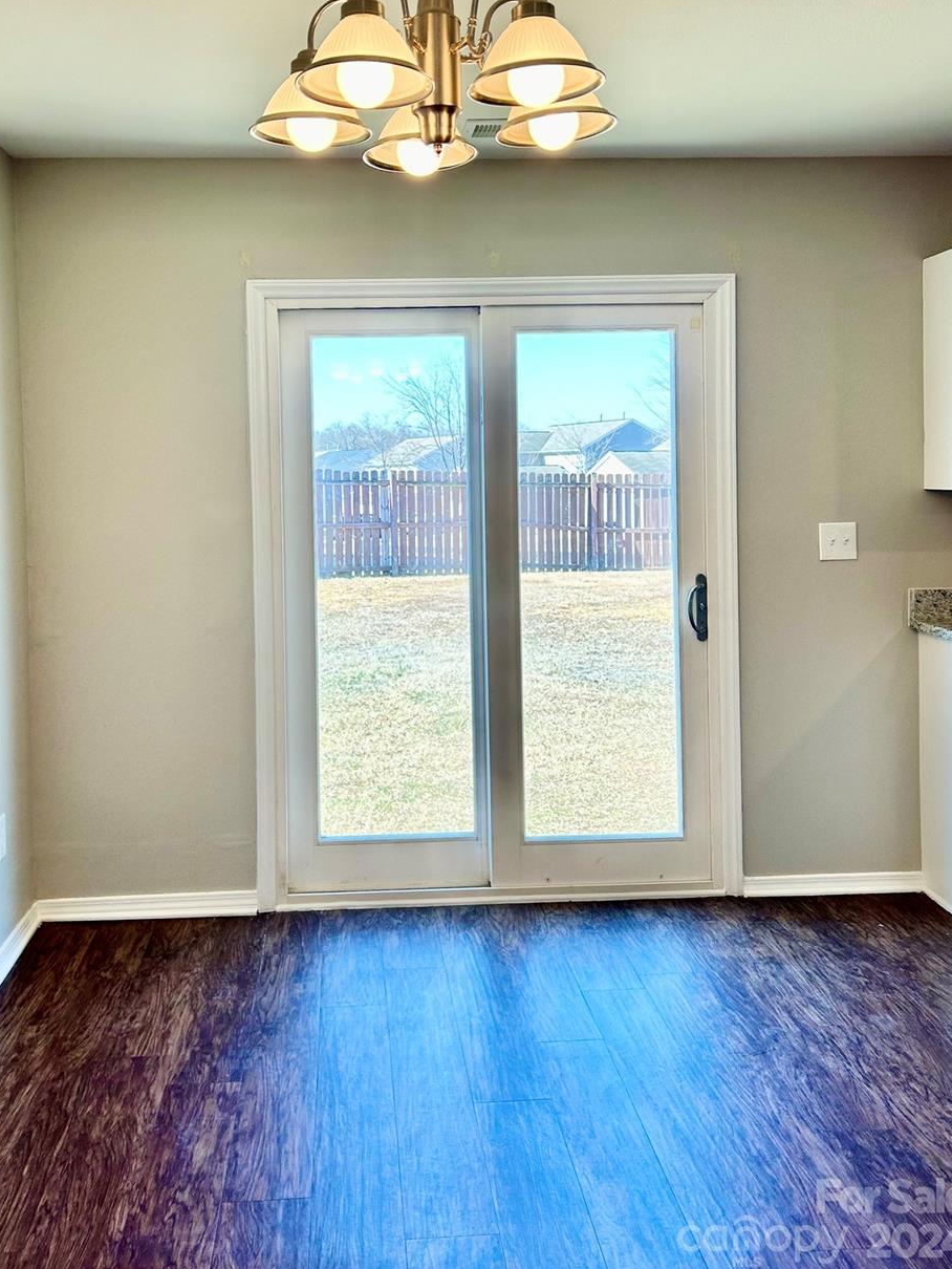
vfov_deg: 54.8
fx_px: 1210
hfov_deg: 42.8
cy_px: 485
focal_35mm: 33
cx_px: 407
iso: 50
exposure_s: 1/253
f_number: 1.5
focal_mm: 5.7
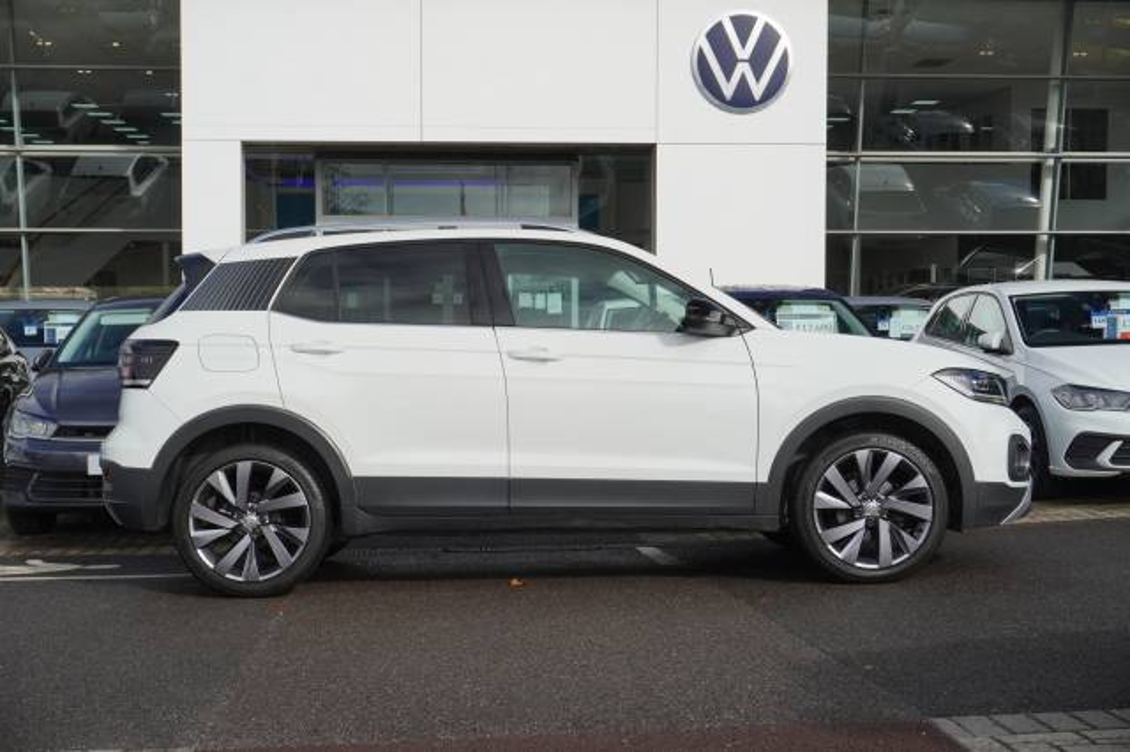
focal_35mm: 51
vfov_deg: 26.5
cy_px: 376
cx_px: 565
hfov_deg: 38.9
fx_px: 1600
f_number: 9
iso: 100
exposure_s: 1/200
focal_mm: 34
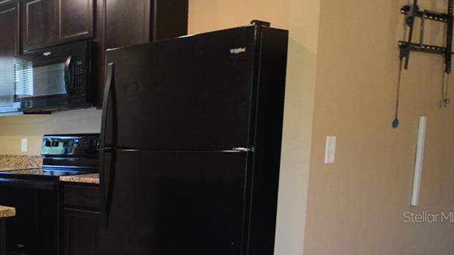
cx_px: -115
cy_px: 217
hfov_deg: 34.7
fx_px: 534
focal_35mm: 44
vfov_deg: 26.2
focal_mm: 11
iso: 800
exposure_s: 1/60
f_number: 2.8
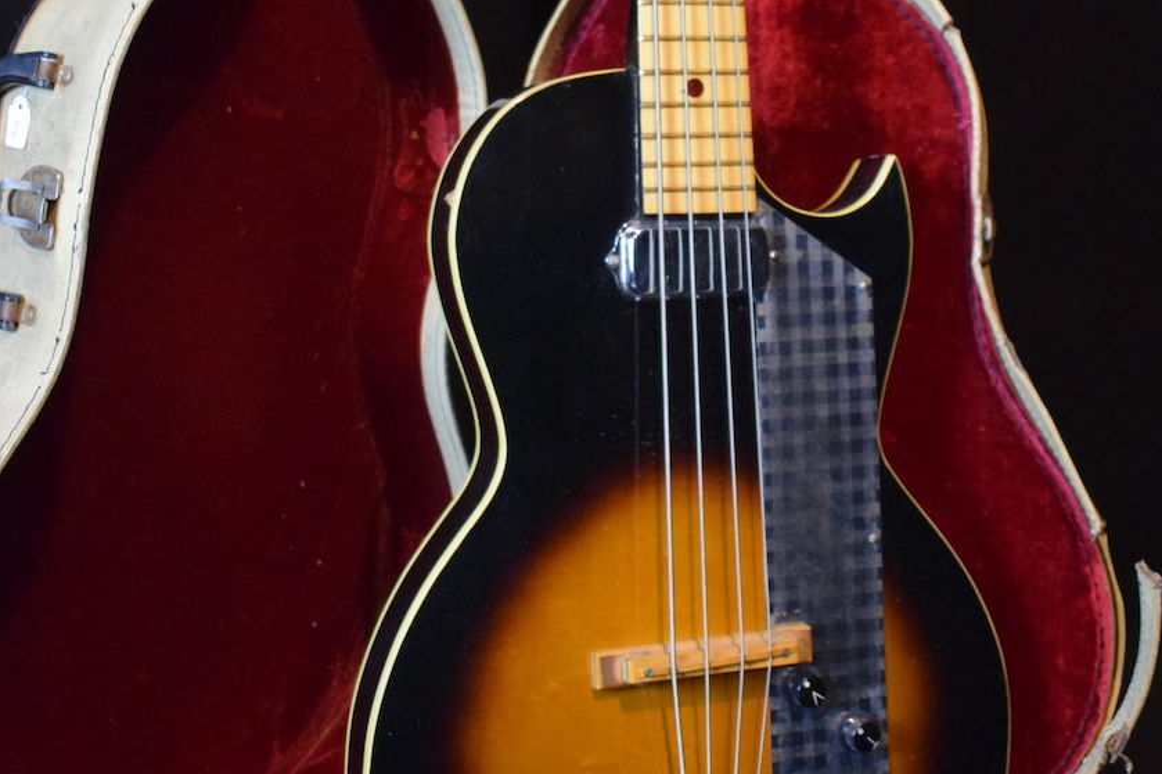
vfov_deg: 22.5
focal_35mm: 59
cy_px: 107
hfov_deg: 33.9
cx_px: 625
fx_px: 1904
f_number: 3.8
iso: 2800
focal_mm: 22
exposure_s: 1/60
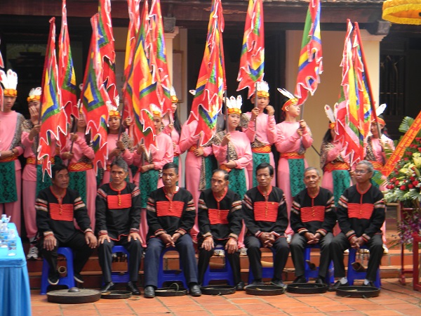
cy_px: 158
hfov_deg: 23.6
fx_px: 1009
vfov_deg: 17.8
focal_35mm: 83
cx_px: 210
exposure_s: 1/30.8
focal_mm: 15.1
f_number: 4.5
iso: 80
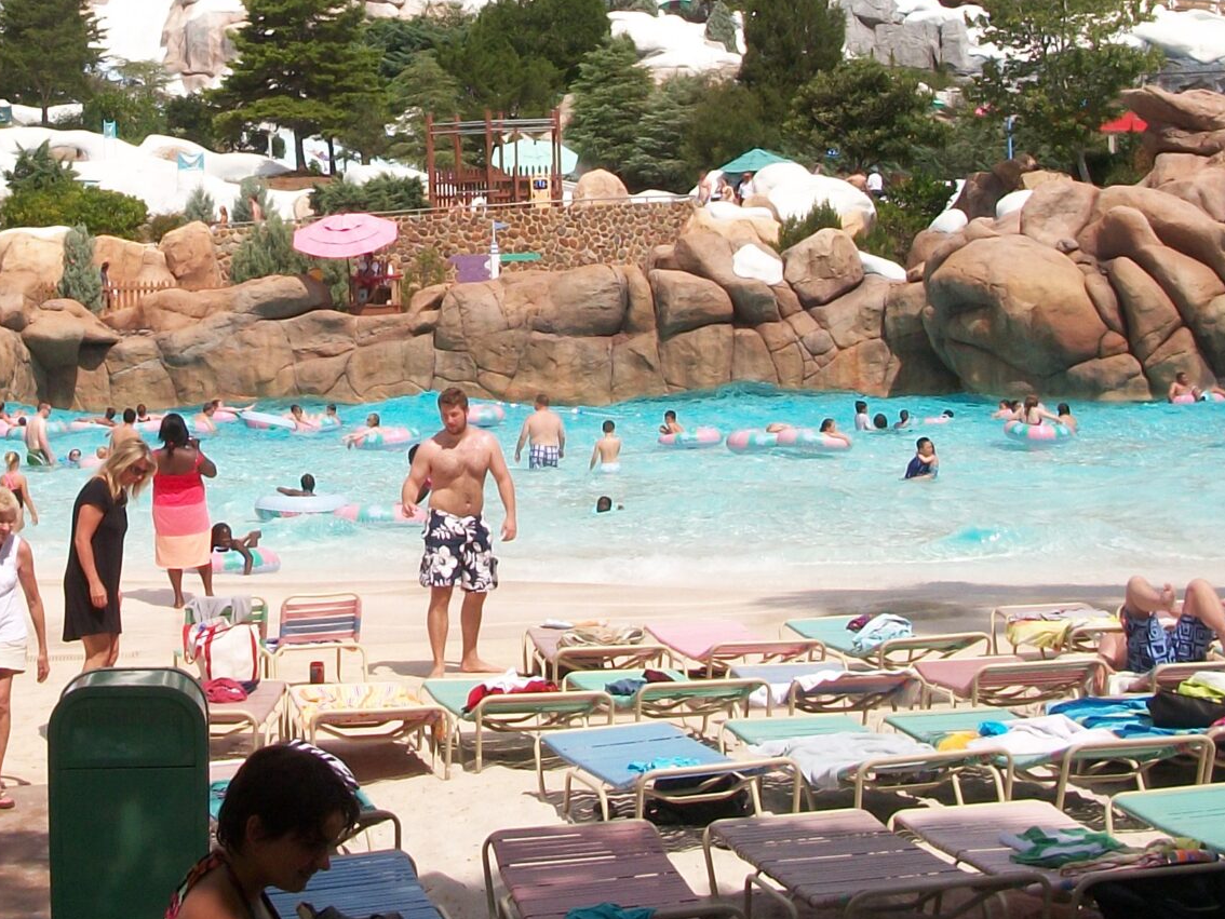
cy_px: 112
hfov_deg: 24.4
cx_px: 265
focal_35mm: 79
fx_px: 2796
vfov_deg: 18.4
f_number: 5.6
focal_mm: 6.3
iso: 80
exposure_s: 1/500
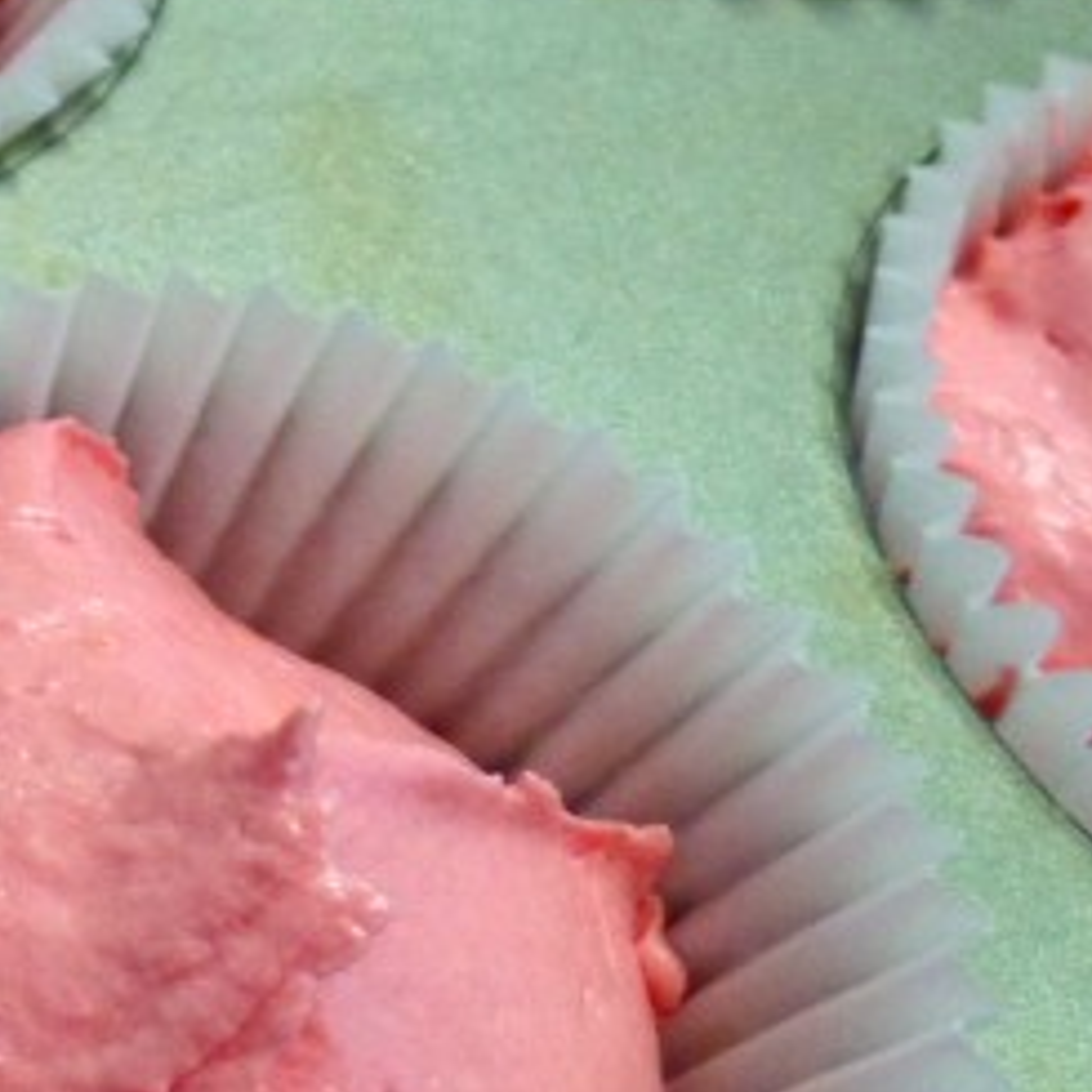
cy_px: 361
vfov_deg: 20.3
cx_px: -1003
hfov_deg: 16.3
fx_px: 3034
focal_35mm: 85
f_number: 2.8
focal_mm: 4.1
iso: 80
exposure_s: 1/45
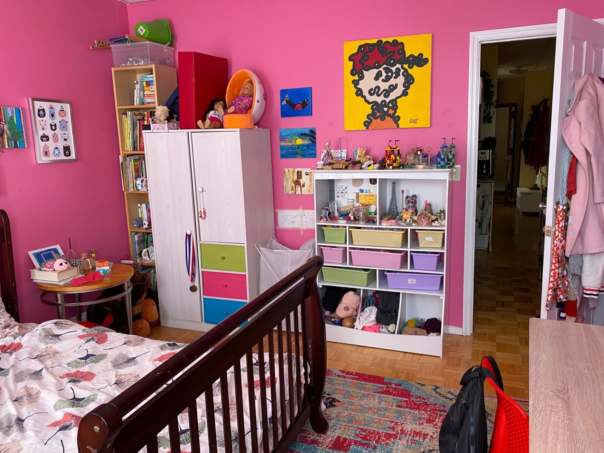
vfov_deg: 51.3
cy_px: 234
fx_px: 471
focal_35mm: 27
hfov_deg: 65.3
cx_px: 313
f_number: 1.8
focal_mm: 4.25
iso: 125
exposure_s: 1/83
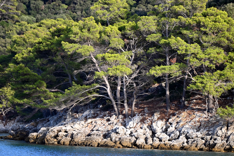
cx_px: 117
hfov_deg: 8.9
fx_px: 1495
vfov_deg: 6.0
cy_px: 78
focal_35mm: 230
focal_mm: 230
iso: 400
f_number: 5.3
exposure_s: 1/640
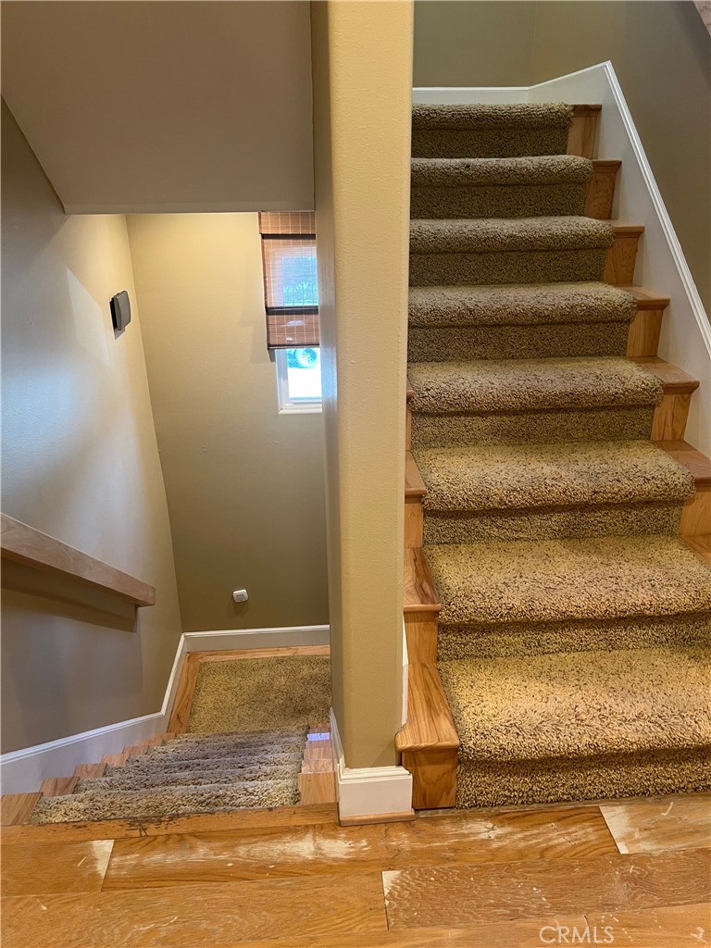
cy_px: 474
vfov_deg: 67.3
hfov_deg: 53.1
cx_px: 356
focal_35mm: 26
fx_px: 712
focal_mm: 5.7
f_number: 1.5
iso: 125
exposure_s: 1/60
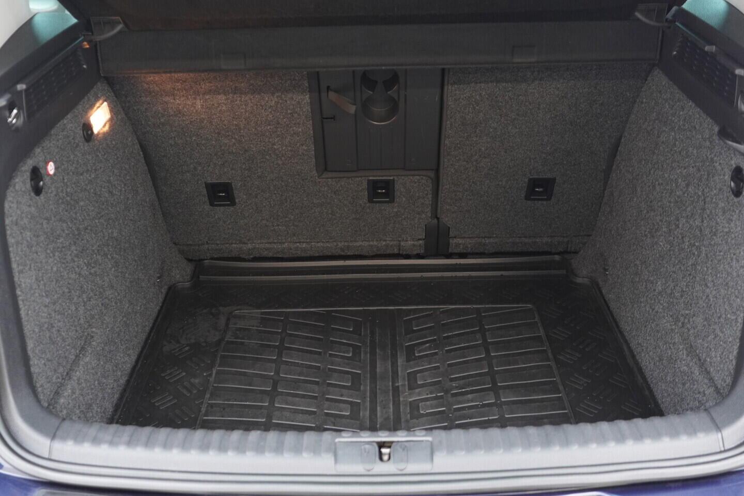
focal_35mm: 36
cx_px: 372
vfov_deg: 36.9
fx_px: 744
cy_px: 248
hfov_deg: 53.1
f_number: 2.8
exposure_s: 1/40
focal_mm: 24
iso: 800
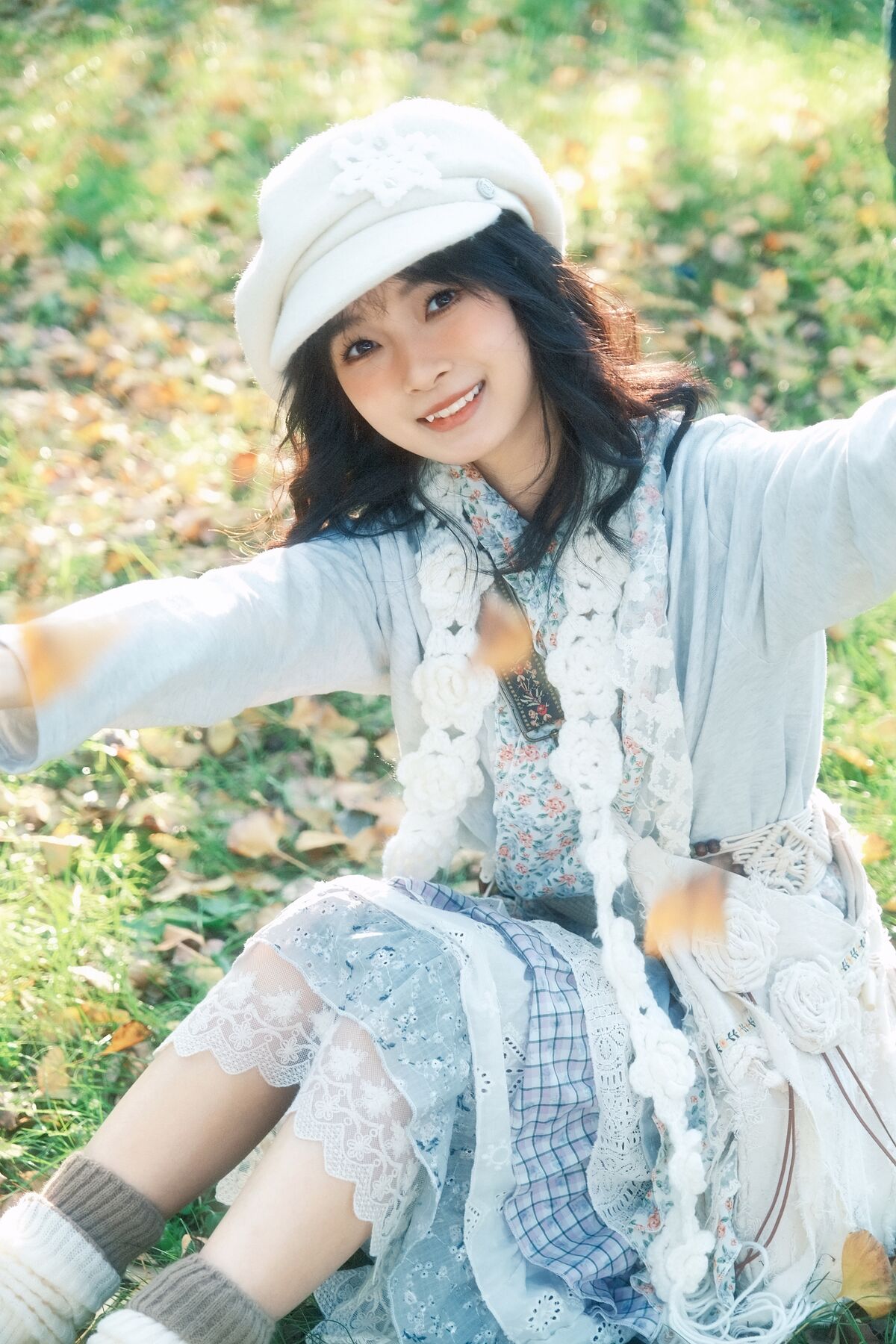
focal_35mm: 83
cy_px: 672
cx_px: 448
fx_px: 3098
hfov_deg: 16.5
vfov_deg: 24.5
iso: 400
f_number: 2.8
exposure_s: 1/125
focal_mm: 55
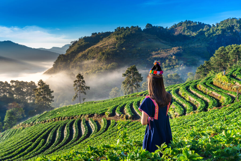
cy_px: 80
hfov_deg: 54.4
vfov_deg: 37.9
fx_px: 234
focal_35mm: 35
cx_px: 120
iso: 100
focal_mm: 35
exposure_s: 1/100
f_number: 8
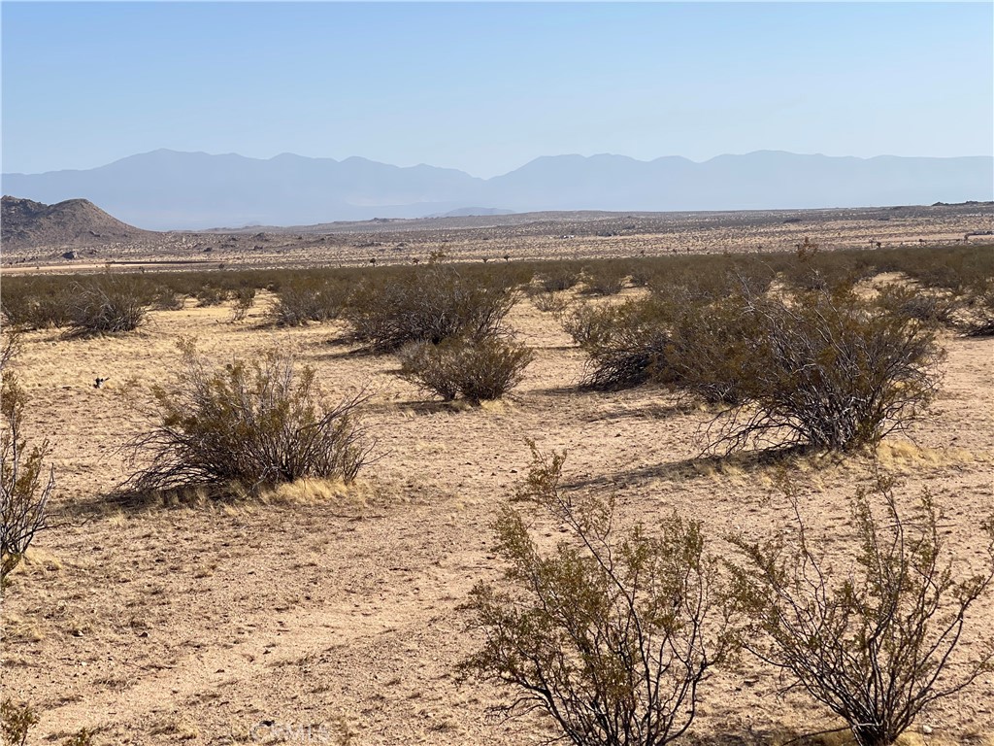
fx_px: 1838
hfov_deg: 30.3
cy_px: 373
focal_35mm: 64
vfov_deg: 22.9
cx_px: 497
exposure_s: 1/2421
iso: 32
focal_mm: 7.5
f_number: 2.2
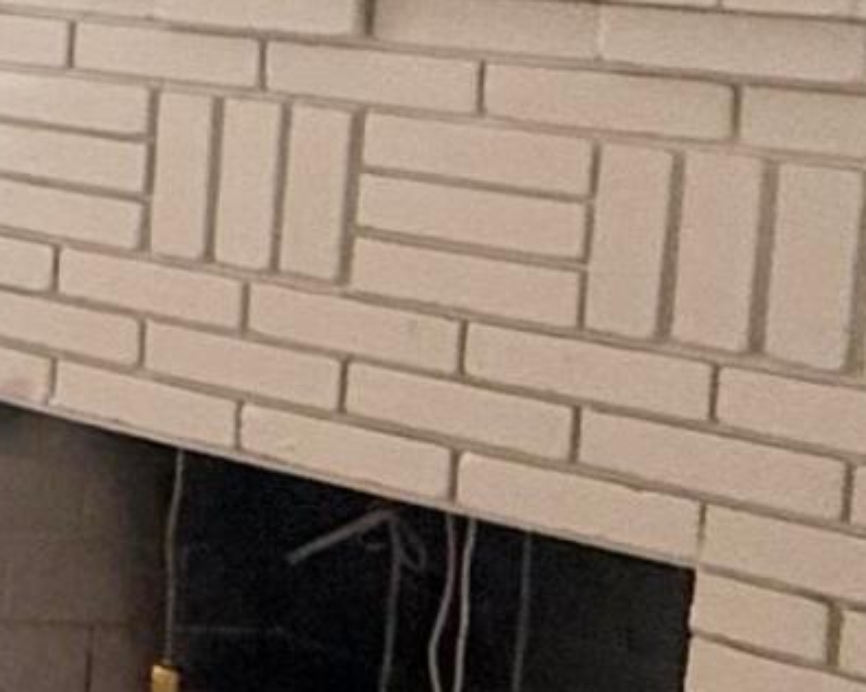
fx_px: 2562
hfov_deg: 11.7
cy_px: -90
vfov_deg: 15.0
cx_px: -1640
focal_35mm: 100
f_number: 2.2
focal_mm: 2.22
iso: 64
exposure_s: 1/99
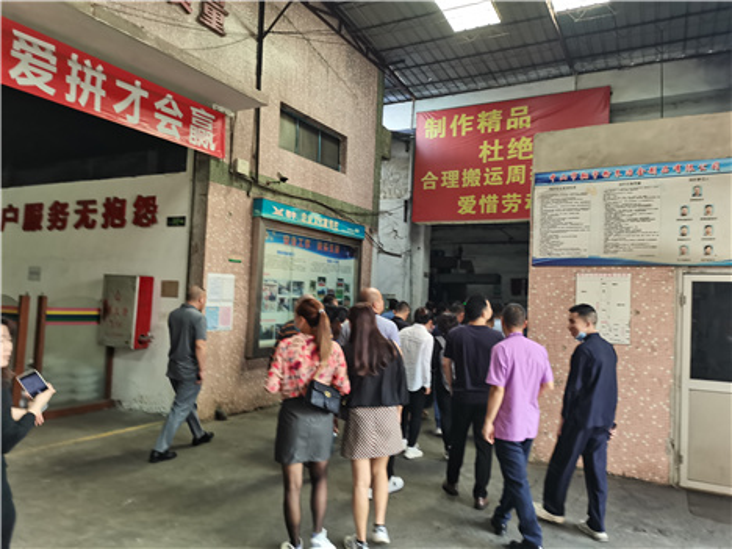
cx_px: 366
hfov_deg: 67.3
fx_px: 550
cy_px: 274
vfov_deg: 53.1
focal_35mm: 26
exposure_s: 1/100
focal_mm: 5.58
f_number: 1.8
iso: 160
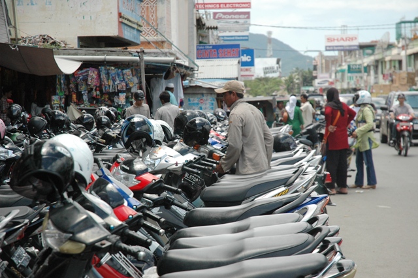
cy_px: 139
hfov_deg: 19.5
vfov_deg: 13.0
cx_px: 209
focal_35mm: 105
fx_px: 1218
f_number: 4.5
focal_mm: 70
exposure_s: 1/1000
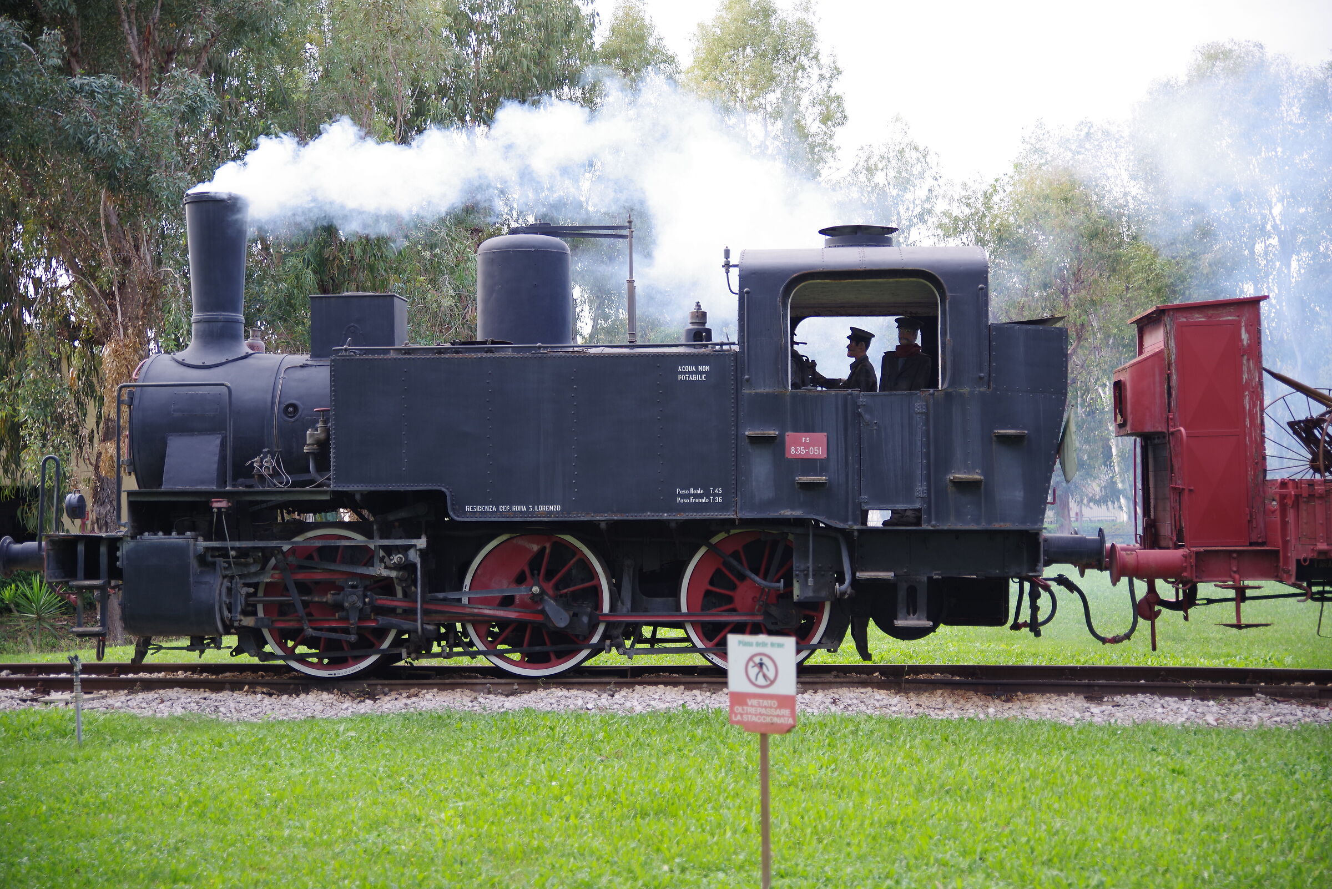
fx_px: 1962
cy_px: 444
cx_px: 666
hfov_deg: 37.5
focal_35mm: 53
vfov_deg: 25.5
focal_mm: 53
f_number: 2.8
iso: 200
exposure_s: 1/160
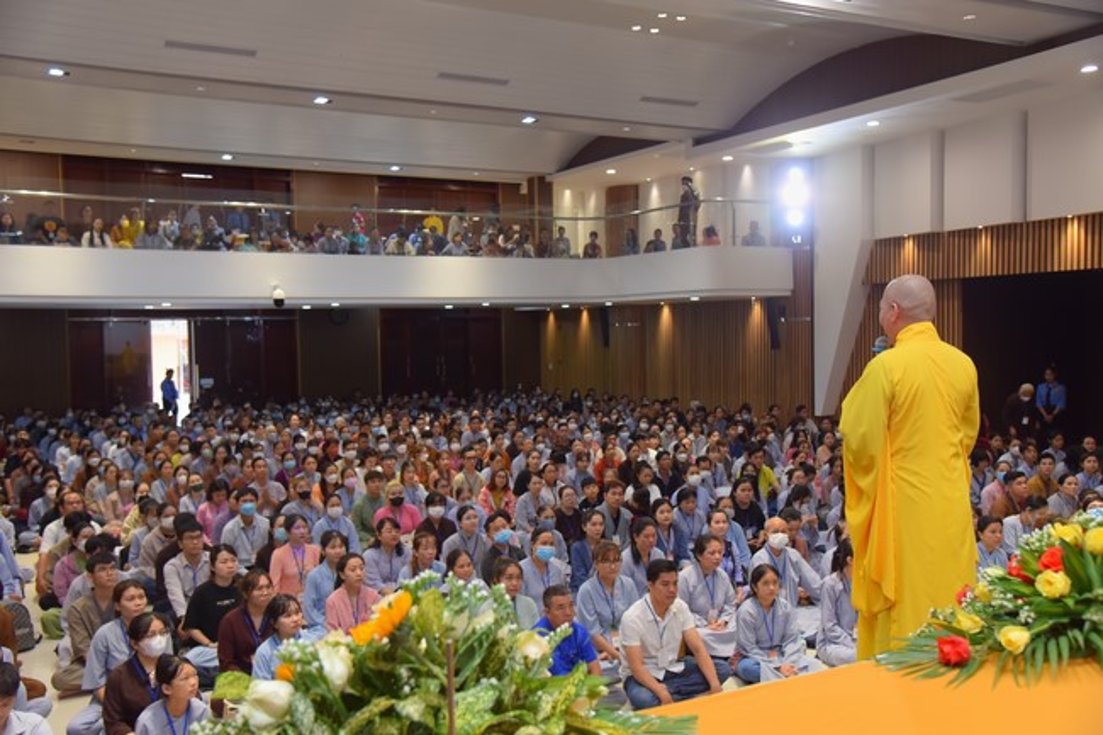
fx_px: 1072
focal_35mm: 35
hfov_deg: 54.4
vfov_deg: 37.8
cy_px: 368
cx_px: 552
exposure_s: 1/125
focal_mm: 35
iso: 800
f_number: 5
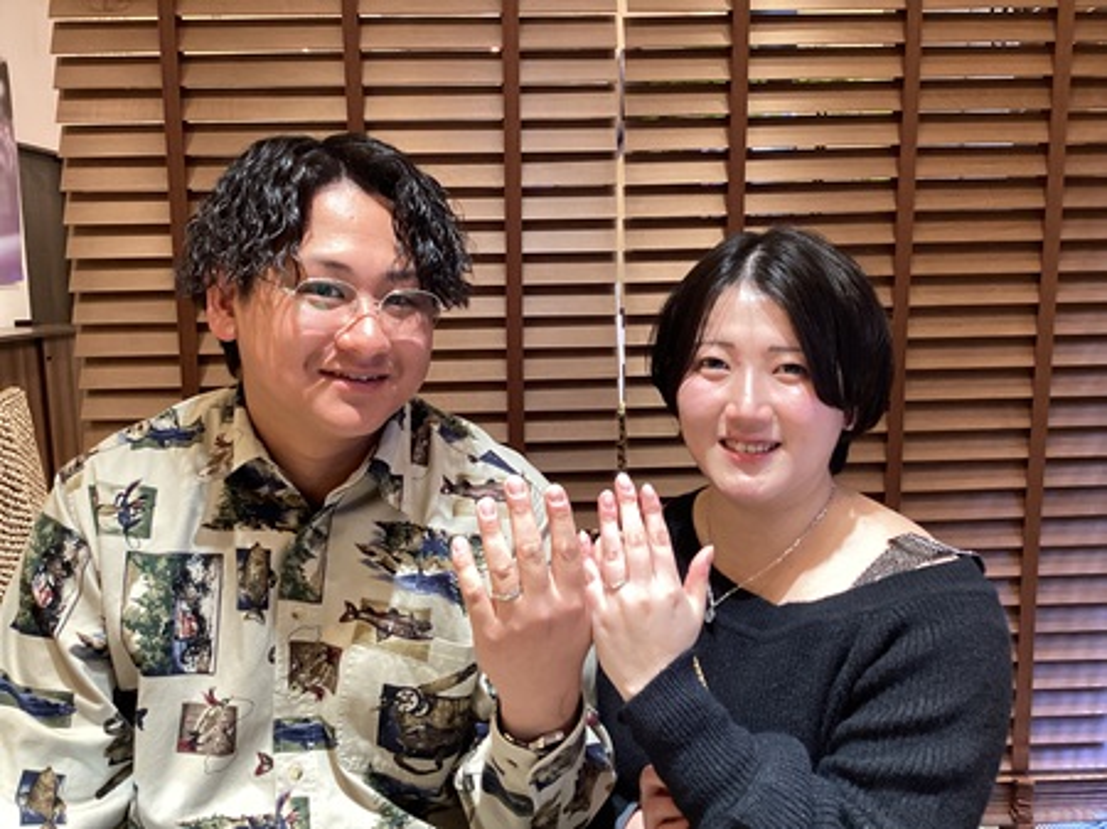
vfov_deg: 45.4
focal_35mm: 31
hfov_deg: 58.4
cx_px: 554
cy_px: 414
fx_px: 991
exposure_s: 1/50
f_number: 2.4
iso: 160
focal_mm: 3.3
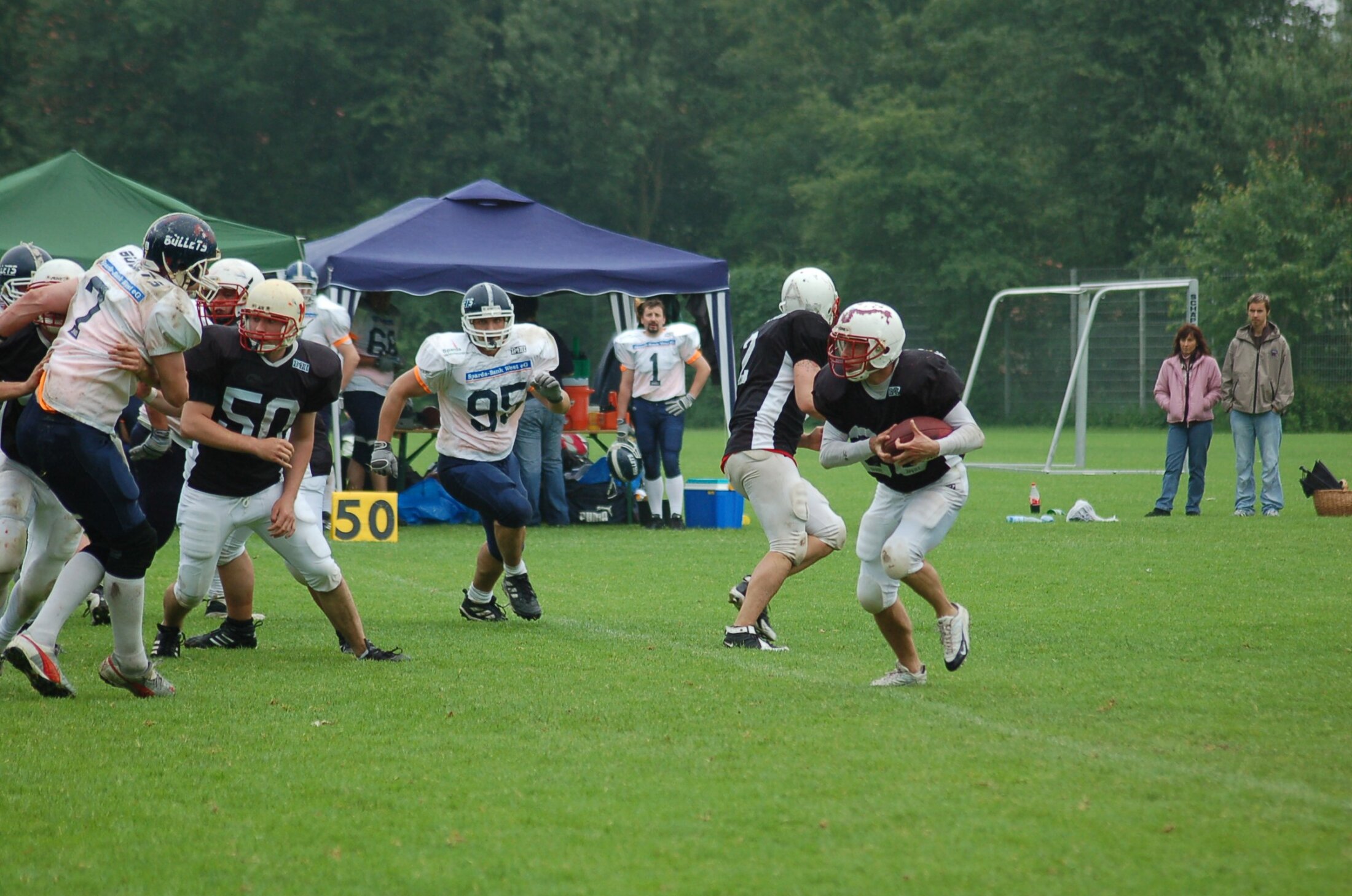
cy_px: 448
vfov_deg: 7.6
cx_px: 676
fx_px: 6747
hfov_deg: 11.4
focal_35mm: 180
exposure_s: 1/1000
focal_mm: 120
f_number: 4.2
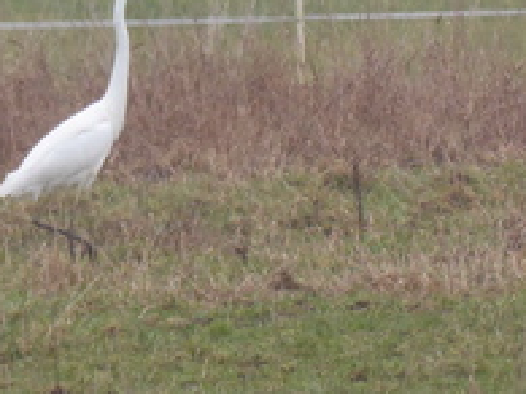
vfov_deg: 0.7
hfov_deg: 0.9
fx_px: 31921
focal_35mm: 2102
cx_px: 97
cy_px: 215
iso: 250
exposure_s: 1/125
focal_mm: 129
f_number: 6.4
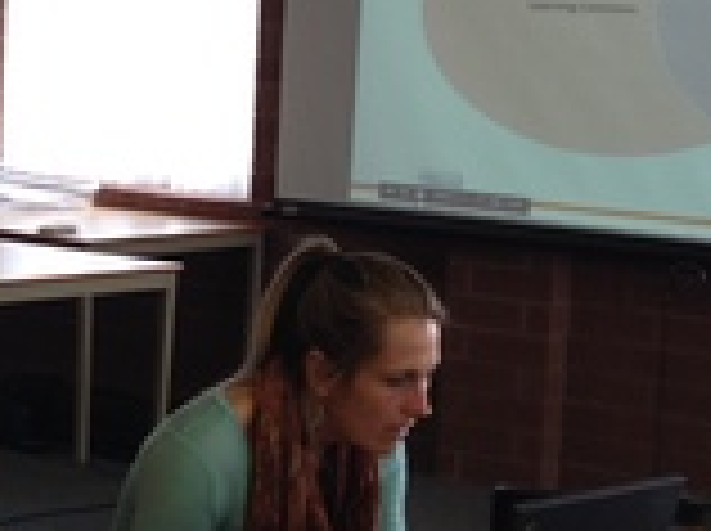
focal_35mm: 134
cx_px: -14
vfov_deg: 11.0
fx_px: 2748
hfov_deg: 14.5
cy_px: 328
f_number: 2.4
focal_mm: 4.12
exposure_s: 1/40
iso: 50
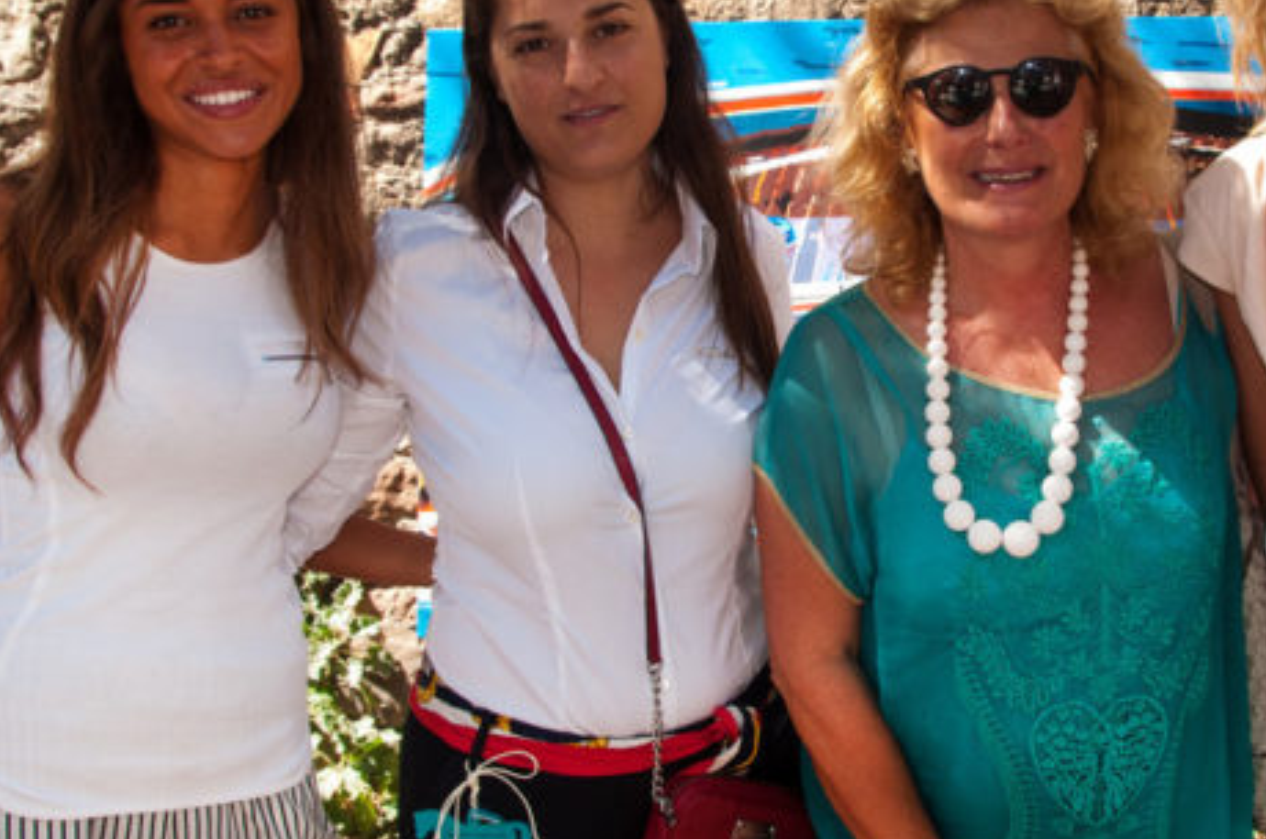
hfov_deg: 41.5
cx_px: 834
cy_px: 329
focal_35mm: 47
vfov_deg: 28.5
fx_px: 1650
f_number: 6.3
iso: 500
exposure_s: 1/250
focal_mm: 18
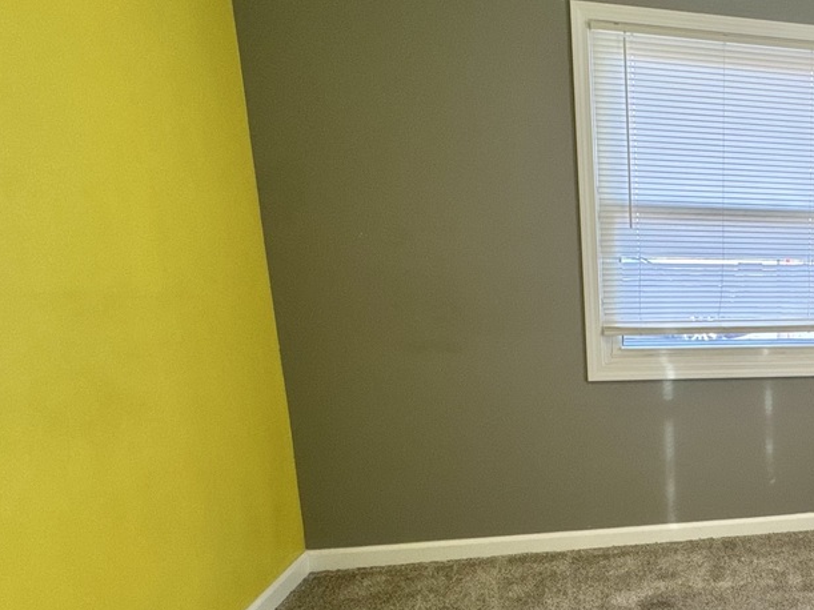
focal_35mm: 33
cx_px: 873
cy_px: 400
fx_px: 776
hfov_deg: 44.0
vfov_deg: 42.4
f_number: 2.2
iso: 160
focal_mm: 2.22
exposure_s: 1/60
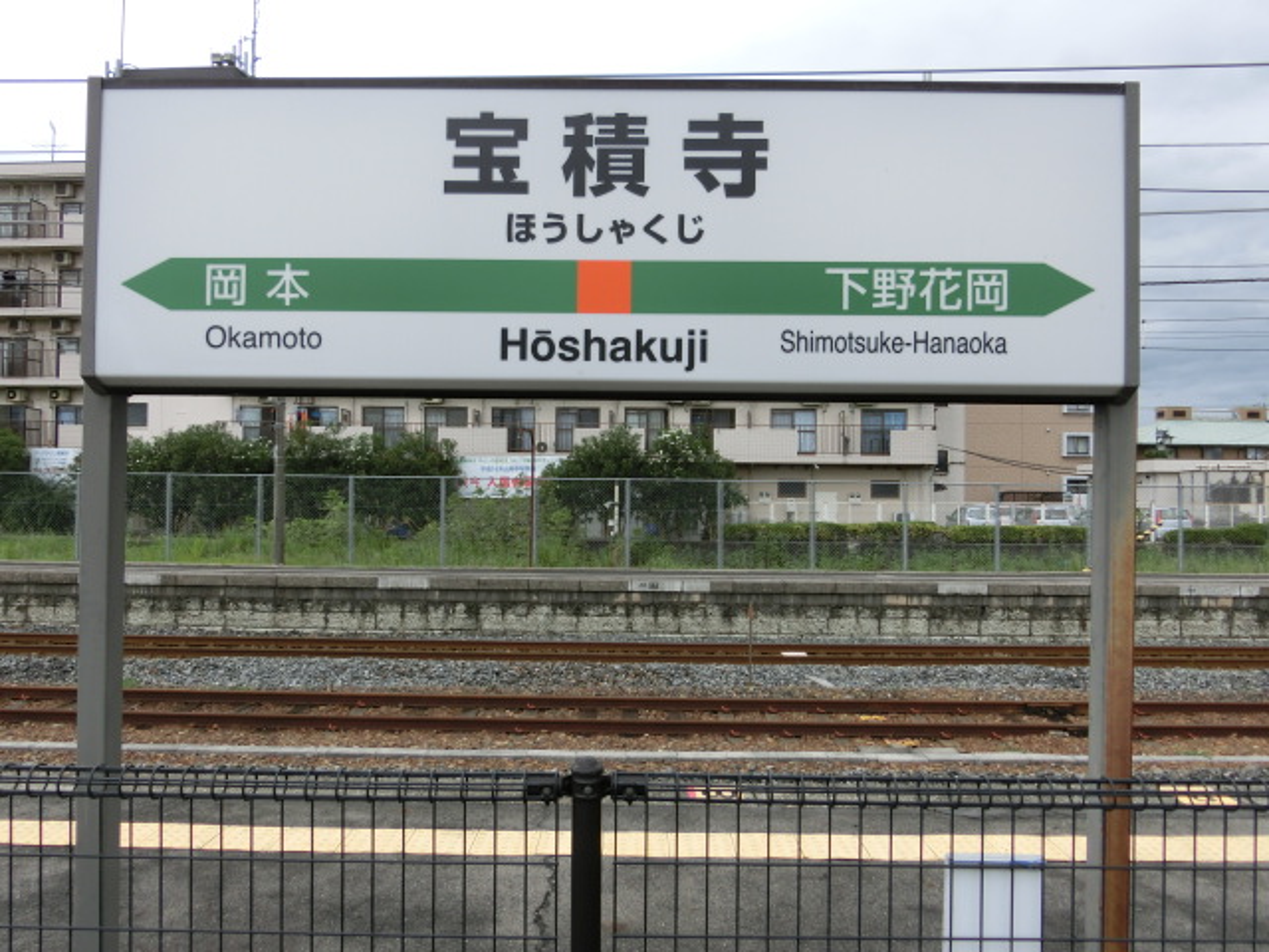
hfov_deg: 69.4
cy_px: 476
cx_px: 634
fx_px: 916
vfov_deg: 54.9
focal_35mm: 25
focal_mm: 4.5
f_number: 3.5
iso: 80
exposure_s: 1/400
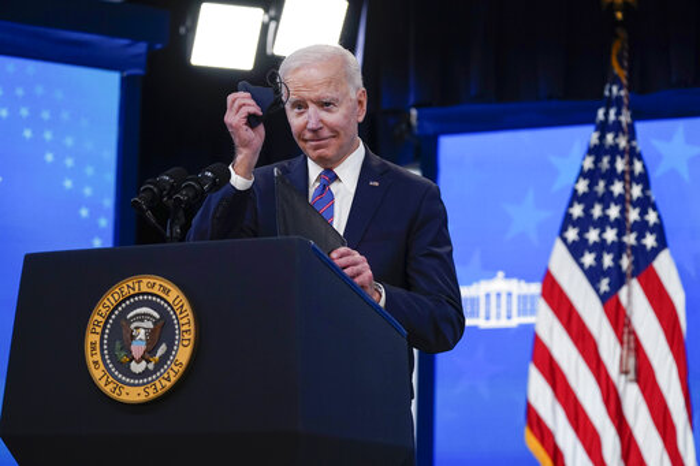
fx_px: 2099
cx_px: 350
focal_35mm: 108
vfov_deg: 12.7
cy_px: 233
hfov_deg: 18.9
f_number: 4
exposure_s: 1/320
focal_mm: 108
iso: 2500
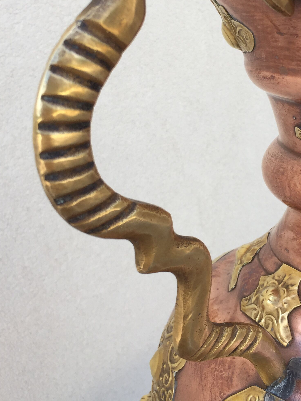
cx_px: 237
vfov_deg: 39.4
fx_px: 557
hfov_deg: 29.6
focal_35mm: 48
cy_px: 154
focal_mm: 4.15
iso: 32
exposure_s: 1/444
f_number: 2.2
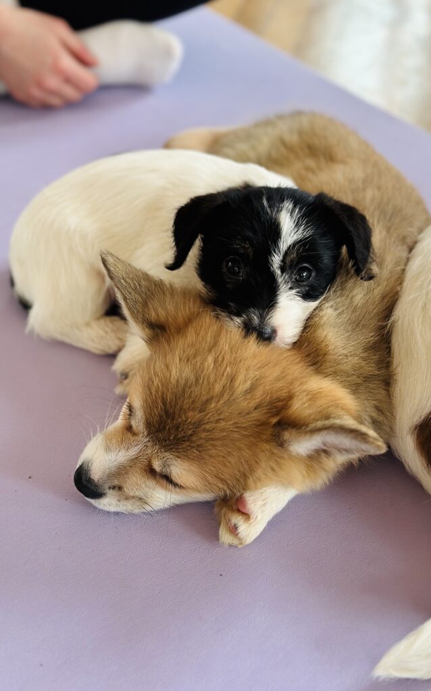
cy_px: 346
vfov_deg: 39.6
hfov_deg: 25.3
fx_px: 959
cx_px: 238
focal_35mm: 51
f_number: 1.78
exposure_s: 1/60
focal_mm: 6.86
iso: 250
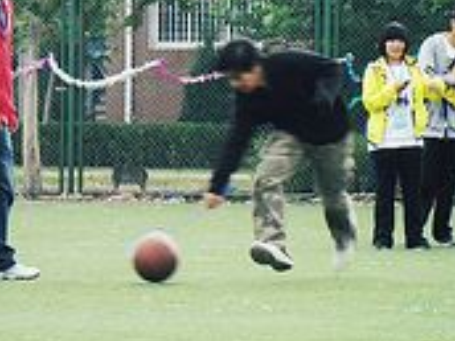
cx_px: 214
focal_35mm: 329
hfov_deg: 6.0
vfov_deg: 4.5
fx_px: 4324
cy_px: 178
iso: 100
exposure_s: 1/60
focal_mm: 24.5
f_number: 5.9
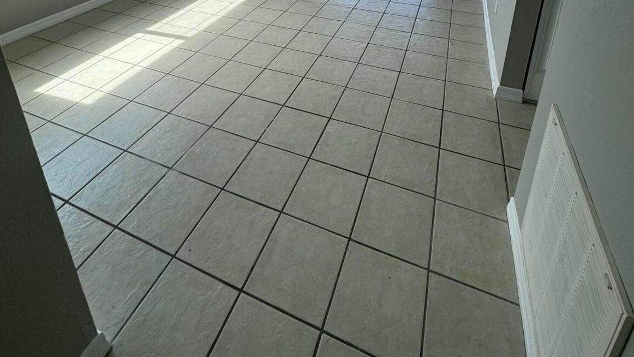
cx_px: 320
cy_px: -26
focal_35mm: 21
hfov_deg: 83.8
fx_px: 353
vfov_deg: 43.1
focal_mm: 2.22
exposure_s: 1/139
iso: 40
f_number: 2.2
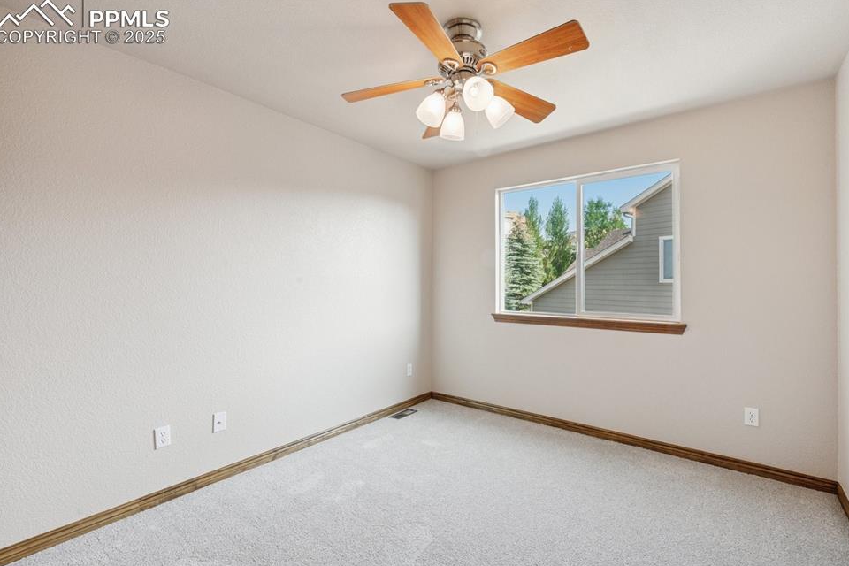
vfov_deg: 73.7
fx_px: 377
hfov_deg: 96.7
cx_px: 445
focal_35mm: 16
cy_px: 296
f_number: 11
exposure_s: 1/25
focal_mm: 15
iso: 800
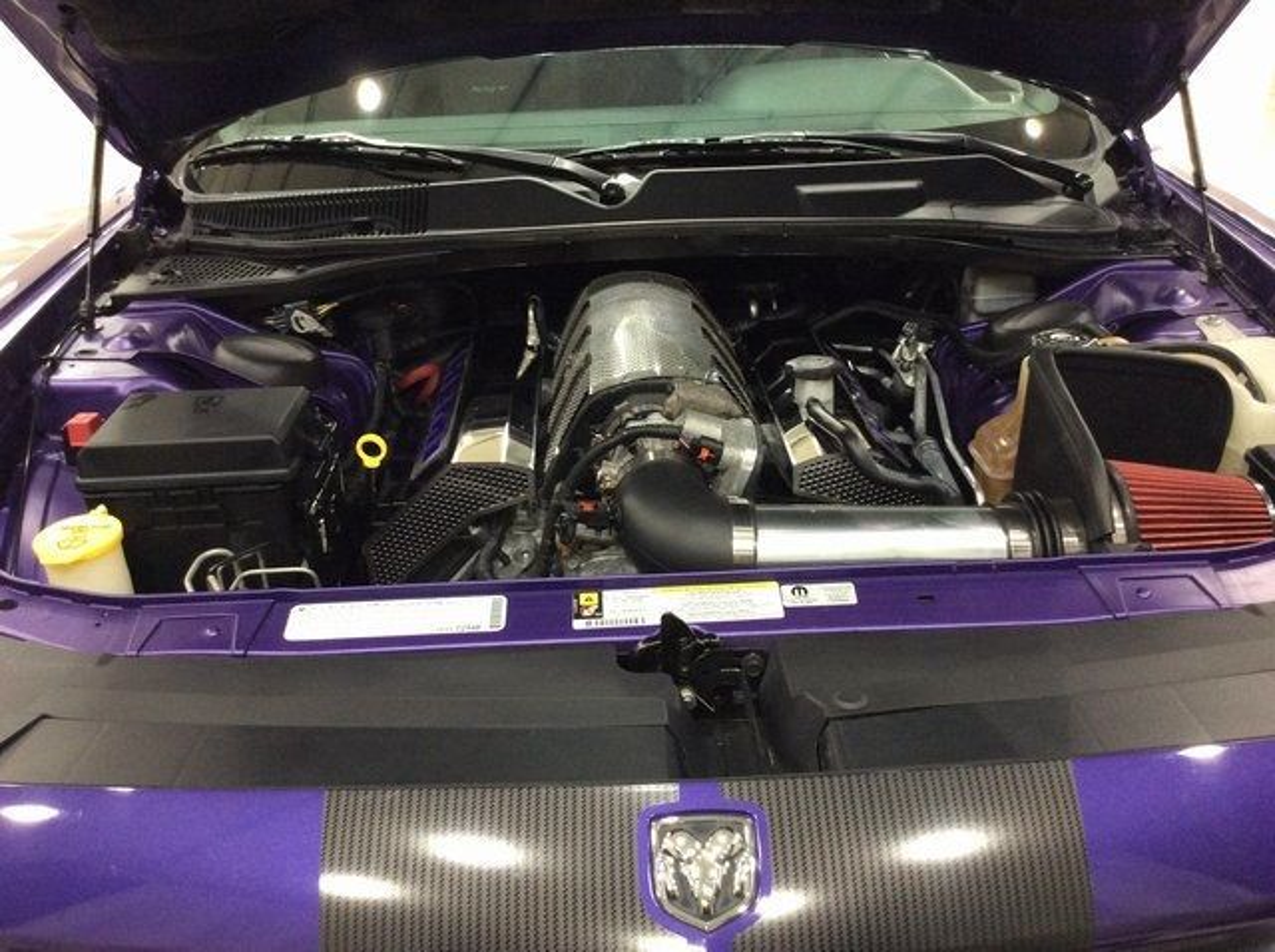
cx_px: 638
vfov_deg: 44.1
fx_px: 1177
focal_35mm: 32
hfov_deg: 56.9
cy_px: 476
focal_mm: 3.3
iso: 160
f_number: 2.4
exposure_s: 1/25
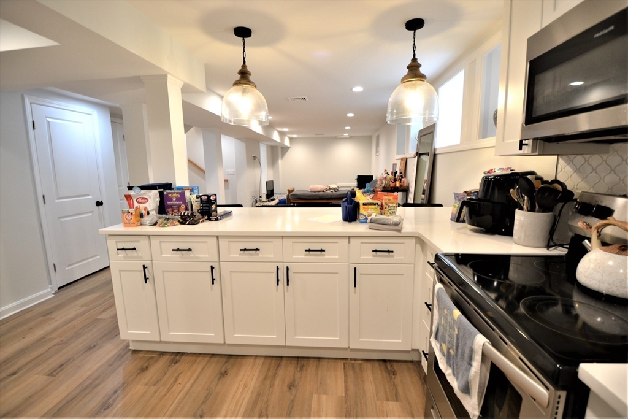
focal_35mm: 15
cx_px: 314
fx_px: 262
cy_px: 210
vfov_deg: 77.3
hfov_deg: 100.4
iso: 400
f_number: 3.5
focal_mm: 10
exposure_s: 1/40
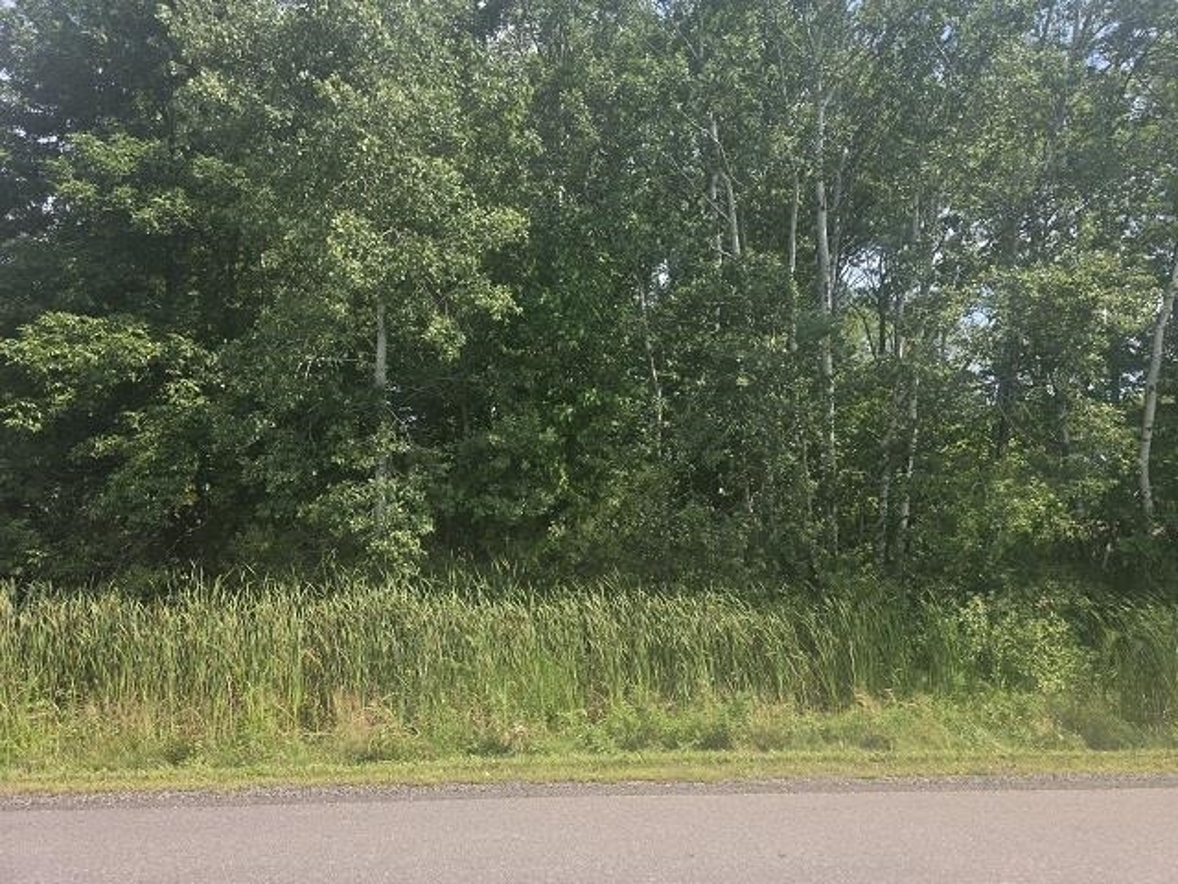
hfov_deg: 73.9
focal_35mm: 23
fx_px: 783
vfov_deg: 58.9
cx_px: 589
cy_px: 442
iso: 12
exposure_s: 1/342
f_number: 1.7
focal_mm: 6.3
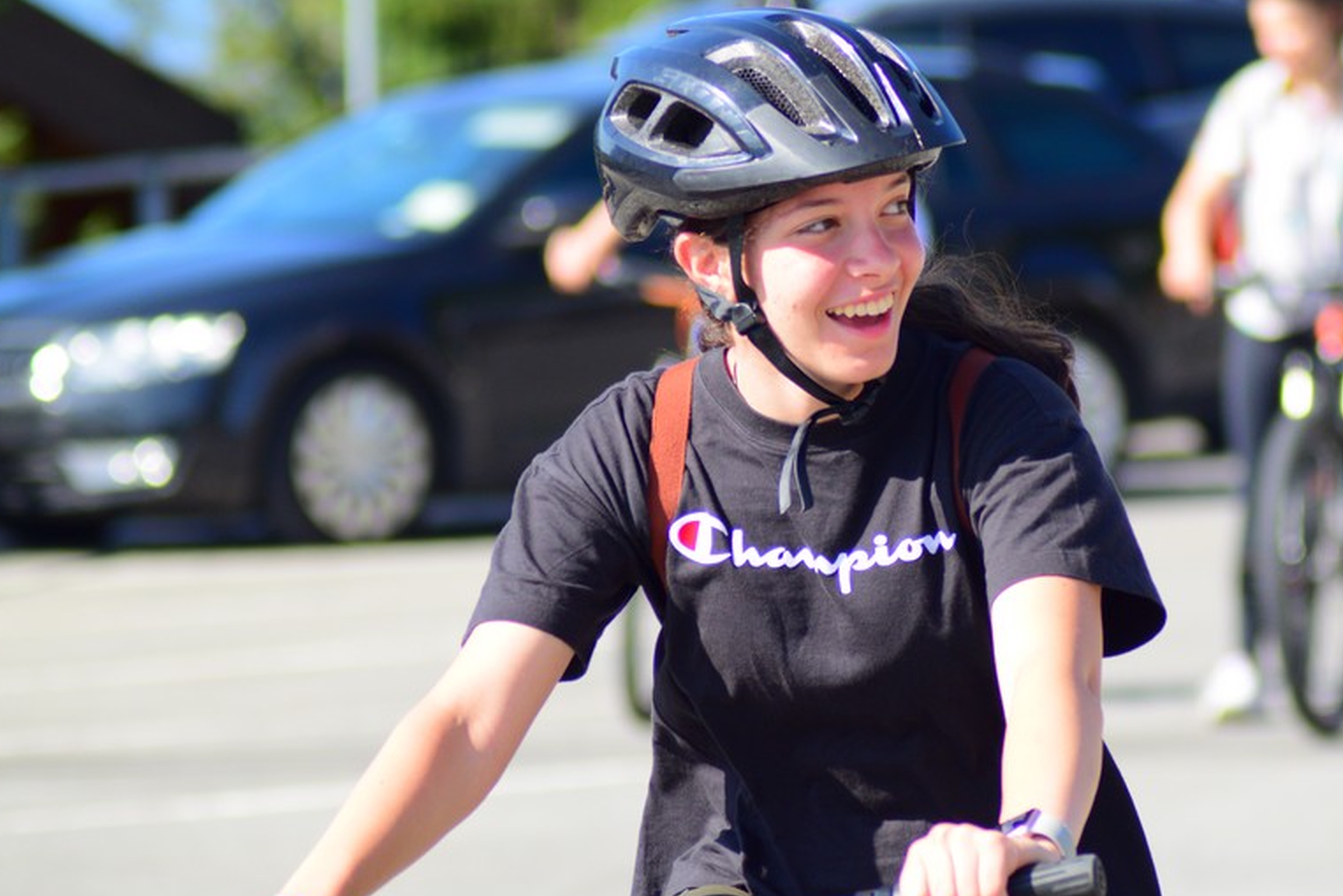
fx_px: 11268
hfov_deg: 6.8
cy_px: 386
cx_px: 875
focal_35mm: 302
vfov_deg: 4.6
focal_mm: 150
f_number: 4.2
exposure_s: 1/1250
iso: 500
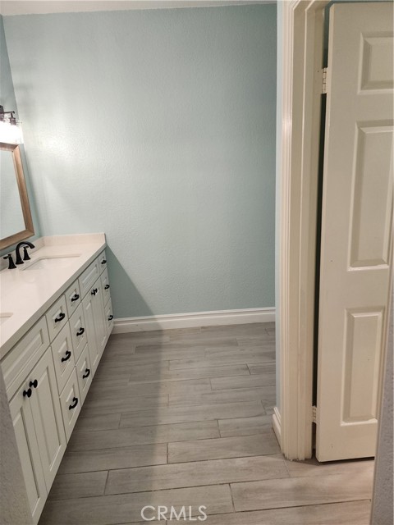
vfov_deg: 73.9
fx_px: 349
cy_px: 262
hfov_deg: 58.9
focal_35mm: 23
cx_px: 197
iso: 200
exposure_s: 1/120
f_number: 1.8
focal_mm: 6.4
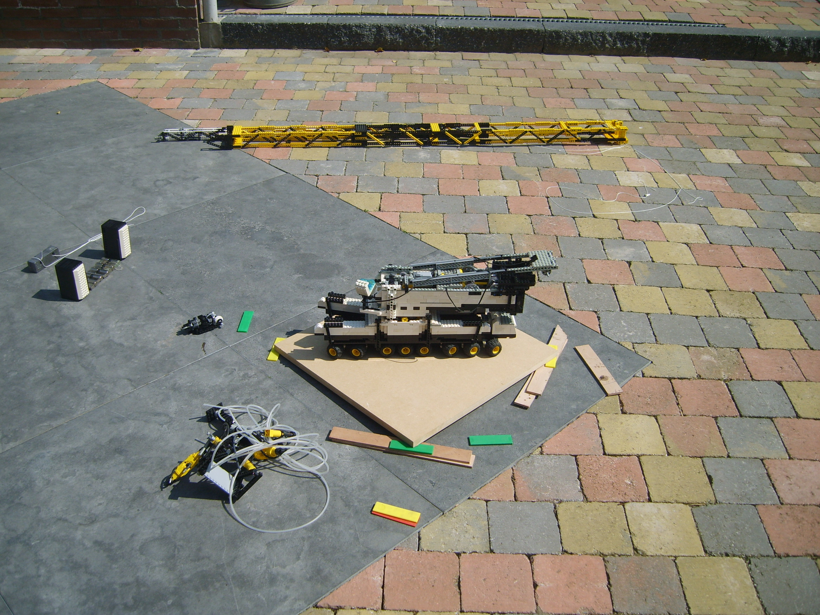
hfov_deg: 52.6
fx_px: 829
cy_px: 308
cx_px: 410
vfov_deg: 40.7
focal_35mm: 35
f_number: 7.1
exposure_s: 1/250
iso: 50
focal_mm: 7.4
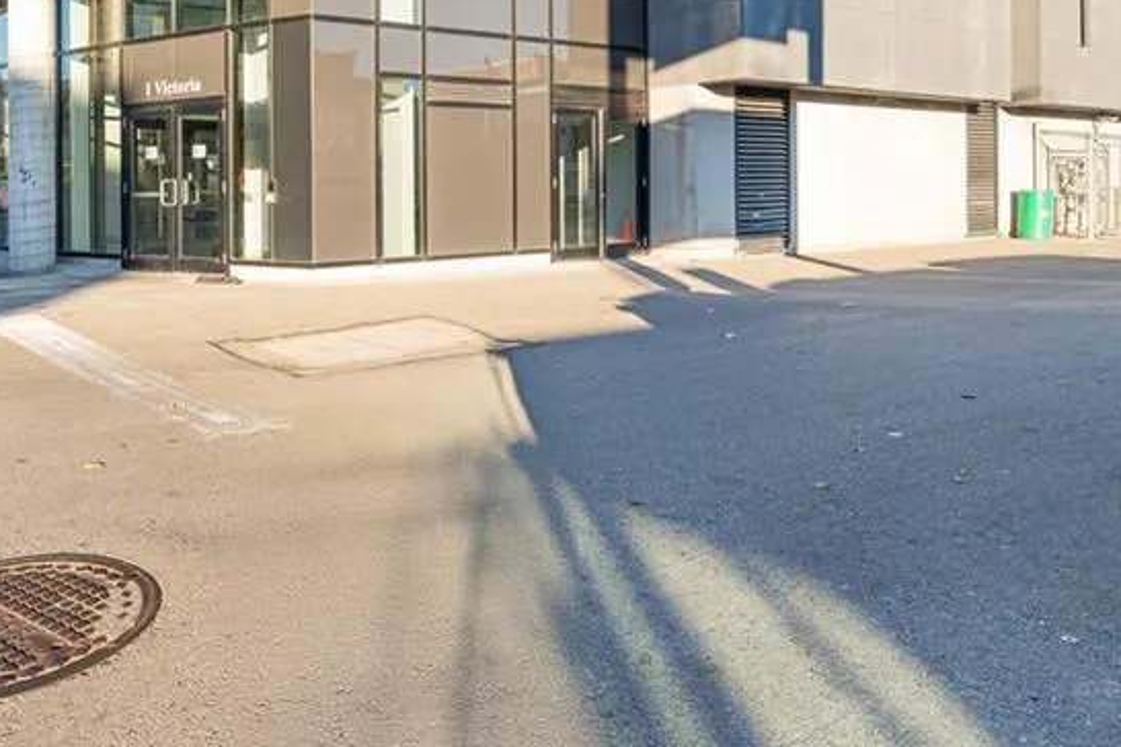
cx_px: 370
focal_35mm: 30
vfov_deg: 40.8
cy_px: 101
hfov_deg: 60.4
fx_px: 934
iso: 250
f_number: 9
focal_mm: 16
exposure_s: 1/125
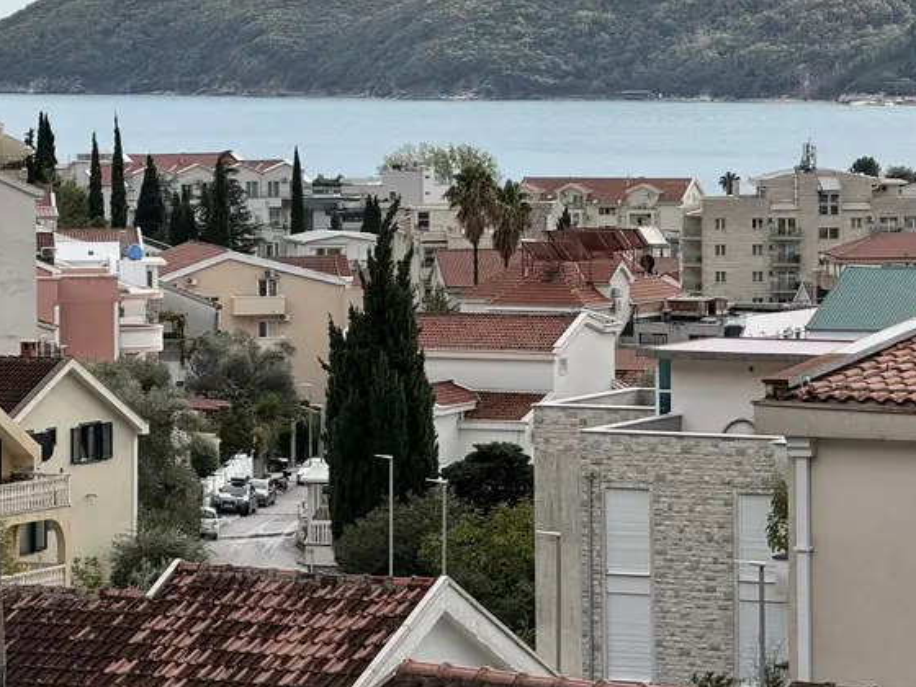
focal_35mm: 193
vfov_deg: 7.7
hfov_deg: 10.2
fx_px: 5107
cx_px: 494
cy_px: 169
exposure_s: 1/914
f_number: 2.8
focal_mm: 15.66
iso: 50
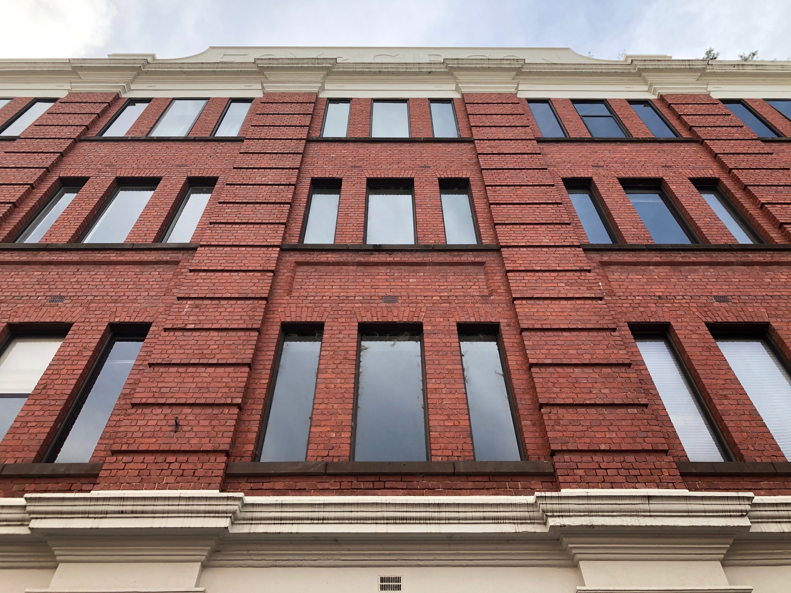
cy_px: 296
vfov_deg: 49.7
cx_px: 396
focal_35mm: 28
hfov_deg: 63.4
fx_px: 640
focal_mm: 3.99
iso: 20
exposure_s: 1/363
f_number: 1.8
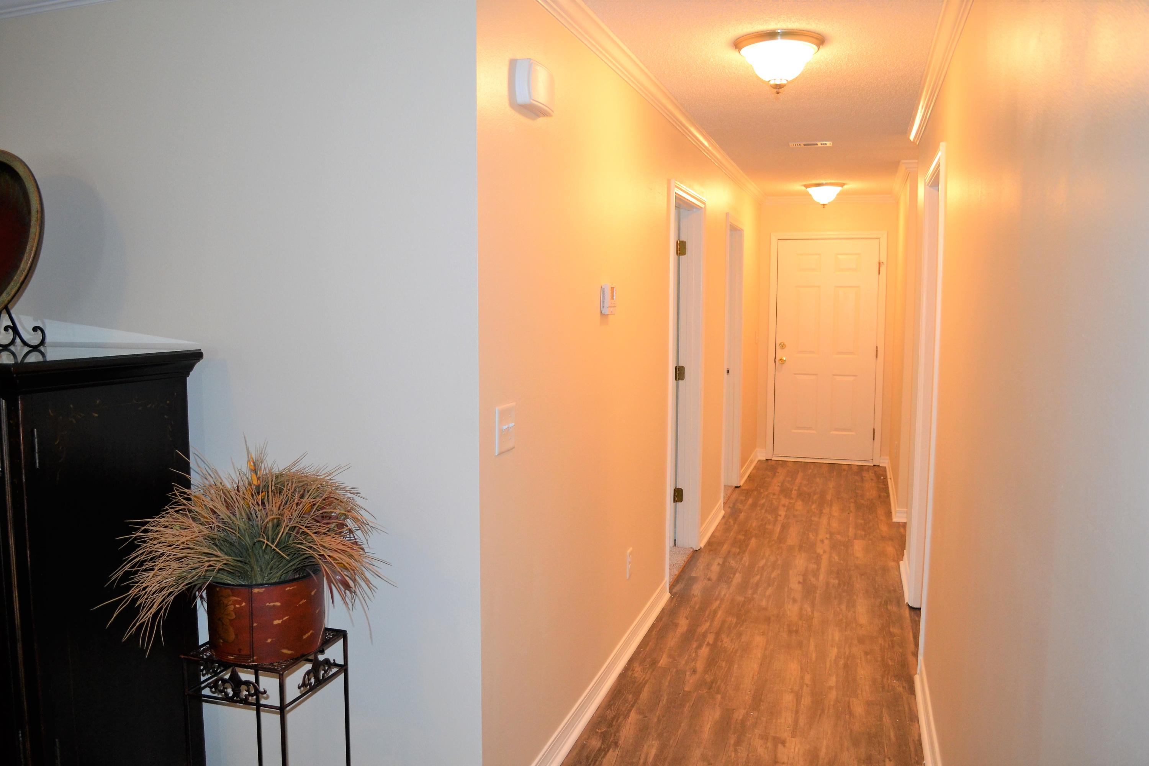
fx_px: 862
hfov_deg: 67.4
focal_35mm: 27
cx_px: 574
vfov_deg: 47.9
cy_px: 383
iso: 900
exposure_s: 1/60
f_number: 3.5
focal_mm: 18
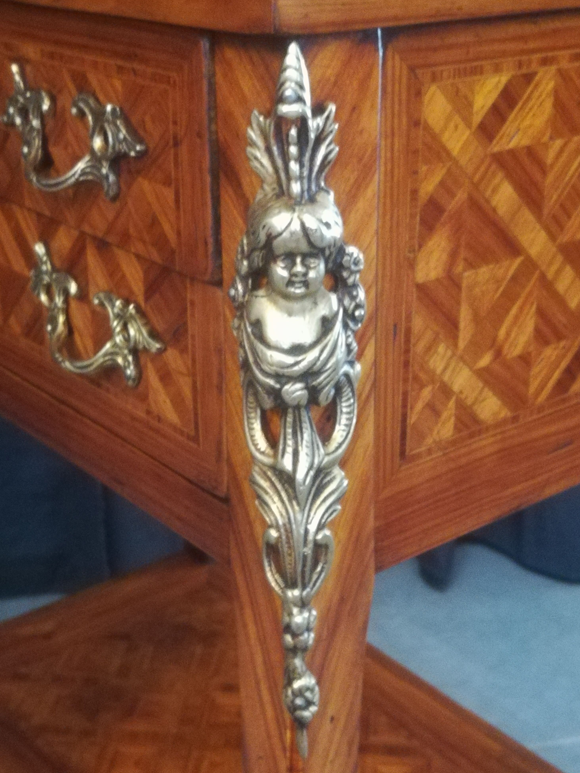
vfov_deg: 37.5
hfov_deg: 28.6
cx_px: 292
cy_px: 389
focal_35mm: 51
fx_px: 1139
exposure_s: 1/14.3
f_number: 2.2
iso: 1250
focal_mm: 3.83
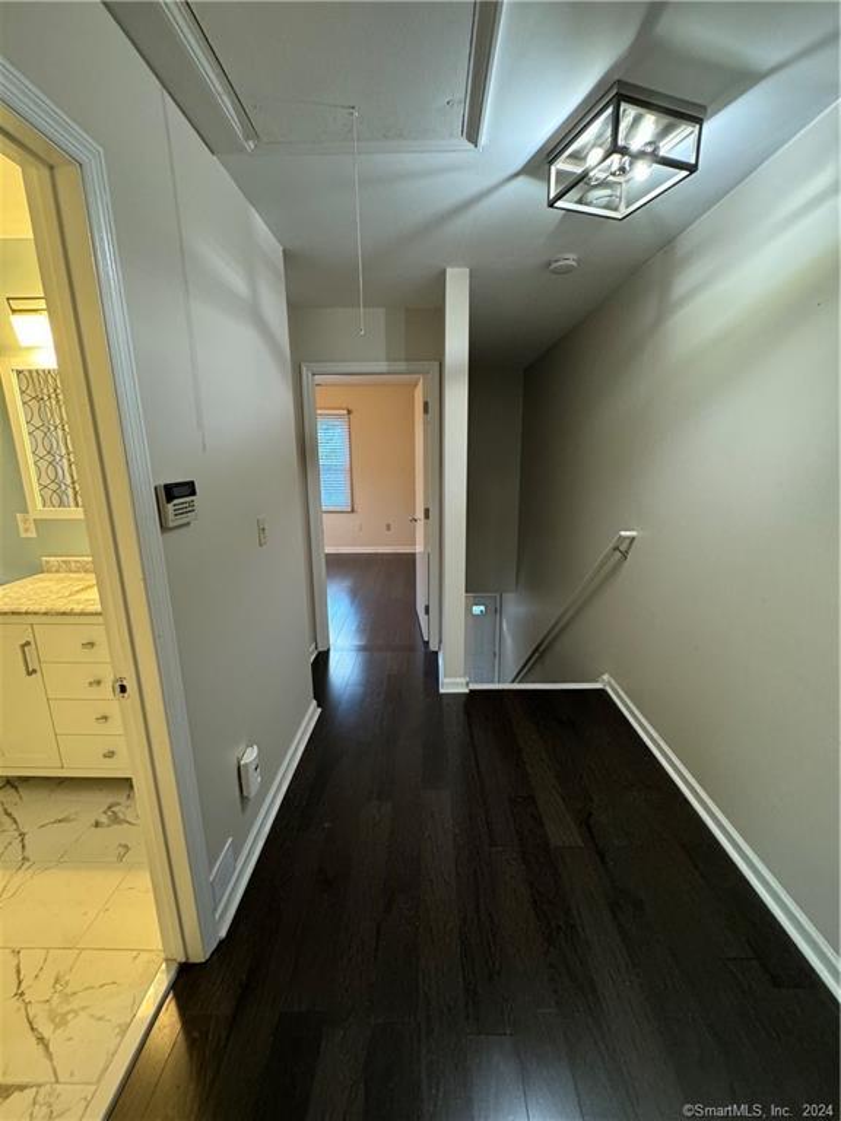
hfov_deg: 85.7
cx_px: 420
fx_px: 454
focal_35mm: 14
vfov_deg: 102.1
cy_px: 560
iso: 400
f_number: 2.2
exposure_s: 1/60
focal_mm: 2.22
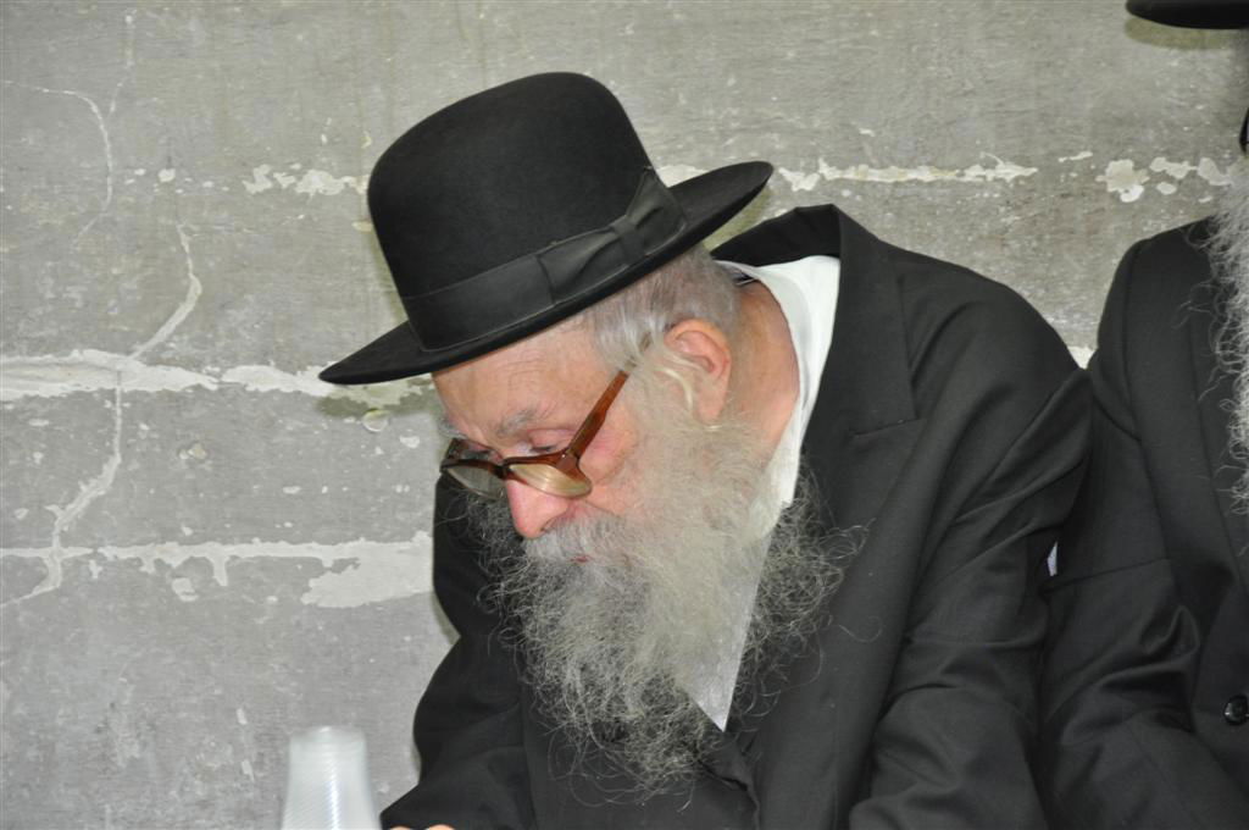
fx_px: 5457
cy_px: 415
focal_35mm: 158
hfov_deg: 13.1
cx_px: 624
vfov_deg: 8.7
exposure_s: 1/60
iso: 800
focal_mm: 105
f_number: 5.3
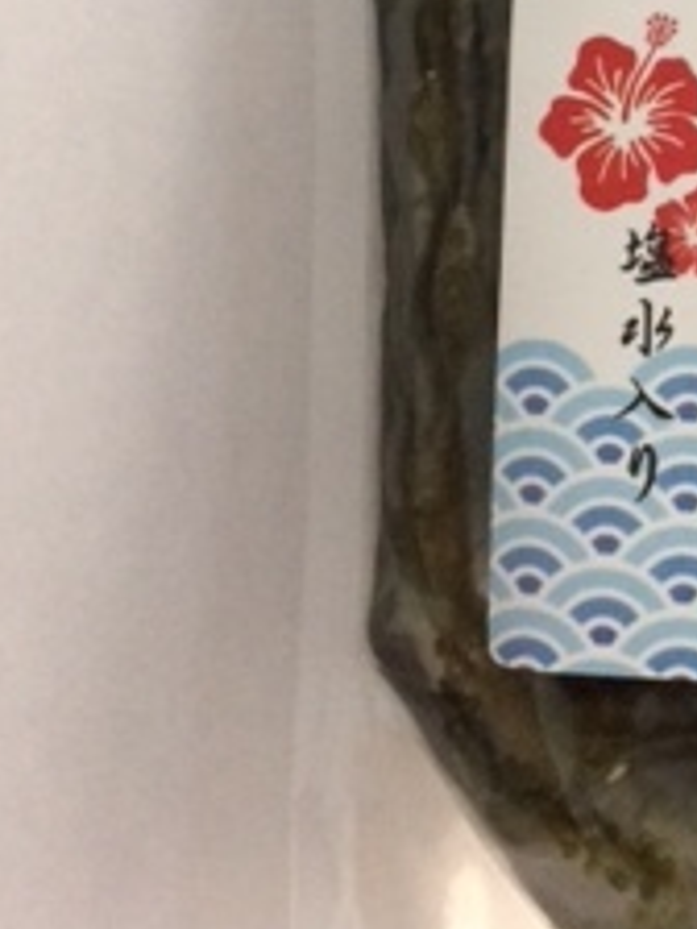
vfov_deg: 22.5
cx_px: 880
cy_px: -29
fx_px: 2228
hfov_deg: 16.9
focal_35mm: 83
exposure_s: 1/30
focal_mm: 4.15
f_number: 2.2
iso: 250
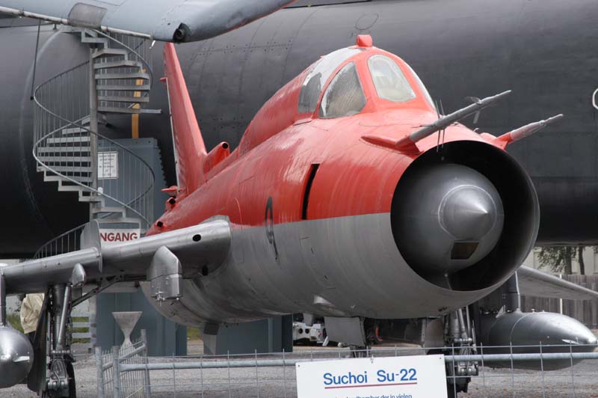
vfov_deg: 10.7
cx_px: 299
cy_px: 199
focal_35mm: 128
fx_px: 2116
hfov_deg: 16.1
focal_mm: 85
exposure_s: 1/250
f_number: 8
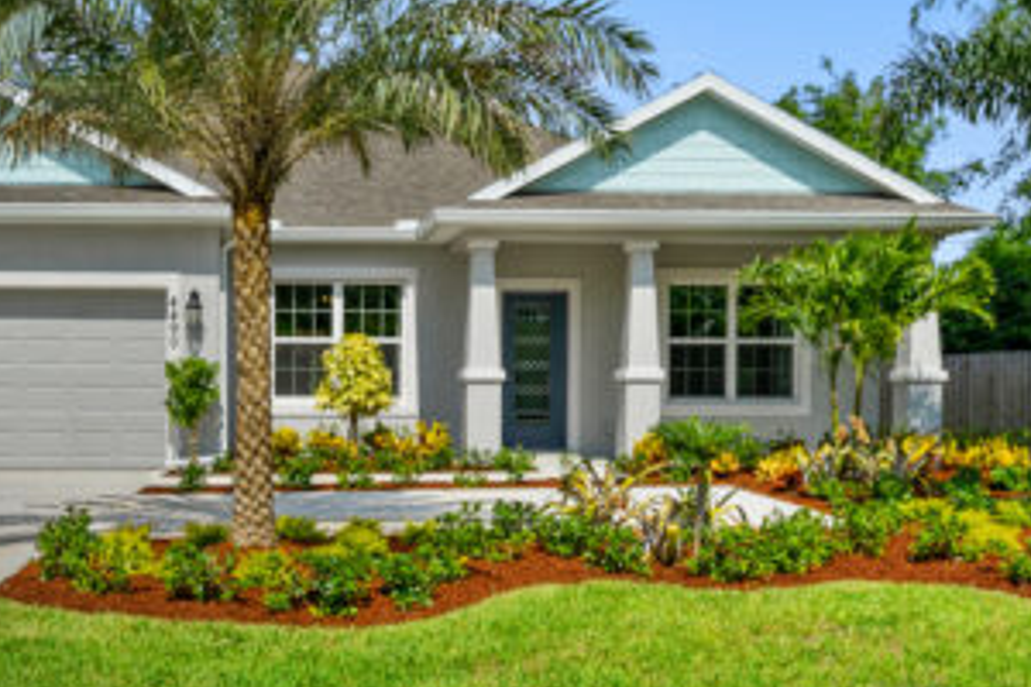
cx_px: 289
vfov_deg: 31.8
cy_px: 268
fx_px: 1203
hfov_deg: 45.2
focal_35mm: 42
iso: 200
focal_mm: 21
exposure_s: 1/1600
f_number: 8
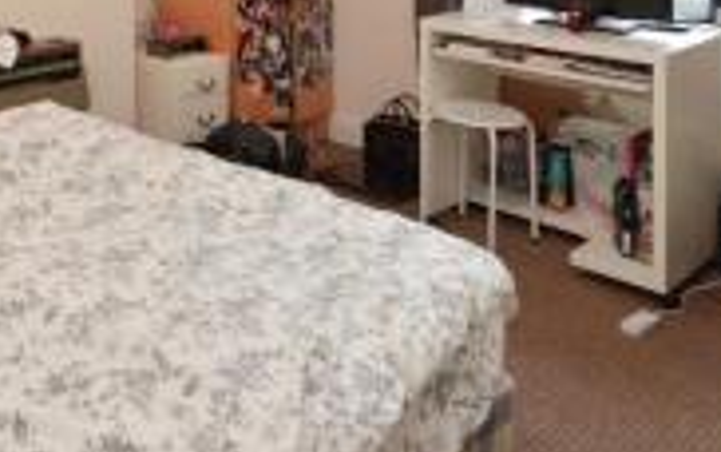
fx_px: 786
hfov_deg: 44.9
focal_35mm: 40
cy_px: -153
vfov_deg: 26.6
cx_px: 75
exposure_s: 1/60
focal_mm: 10
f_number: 5
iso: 360
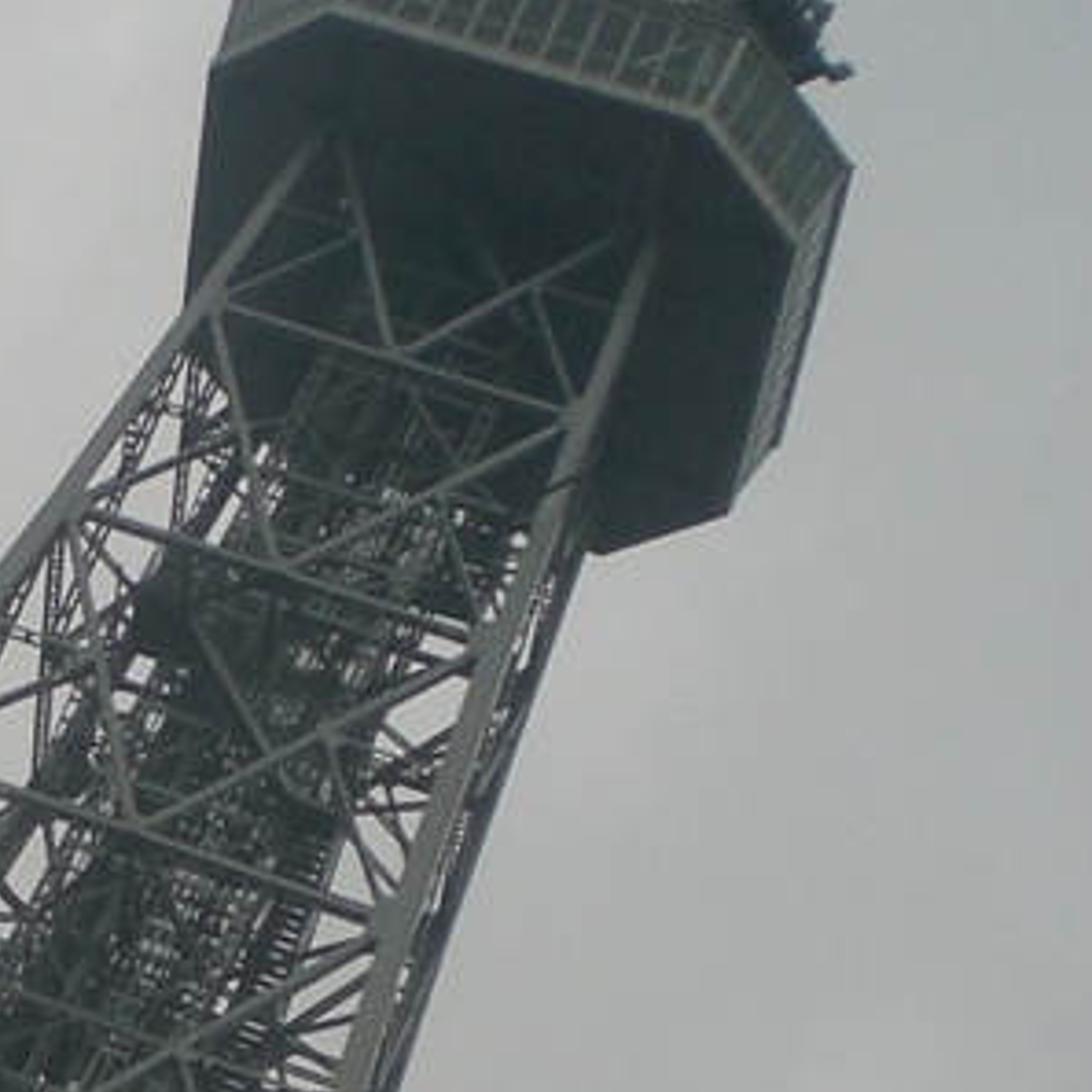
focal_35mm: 113
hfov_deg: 14.9
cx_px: -246
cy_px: 1066
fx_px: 4033
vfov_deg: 15.2
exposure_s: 1/250
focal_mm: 6.3
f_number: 3.1
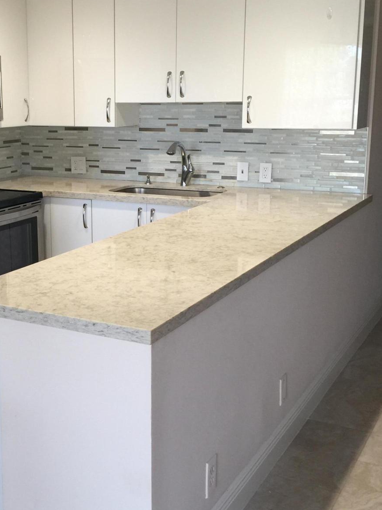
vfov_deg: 38.2
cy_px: 251
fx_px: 736
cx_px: 82
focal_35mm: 50
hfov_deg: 28.5
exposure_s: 1/15
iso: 32
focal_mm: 4.15
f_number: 2.2
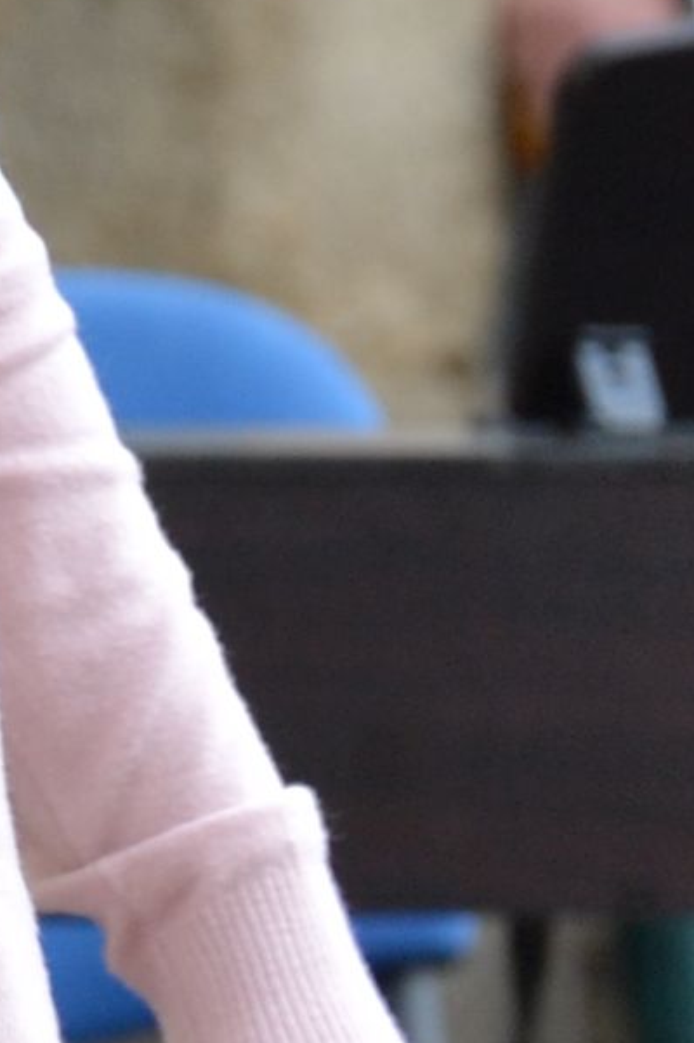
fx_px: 32653
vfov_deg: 1.8
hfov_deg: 1.2
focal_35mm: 1128
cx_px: -540
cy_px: 863
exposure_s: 1/125
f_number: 5.6
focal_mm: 98
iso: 180
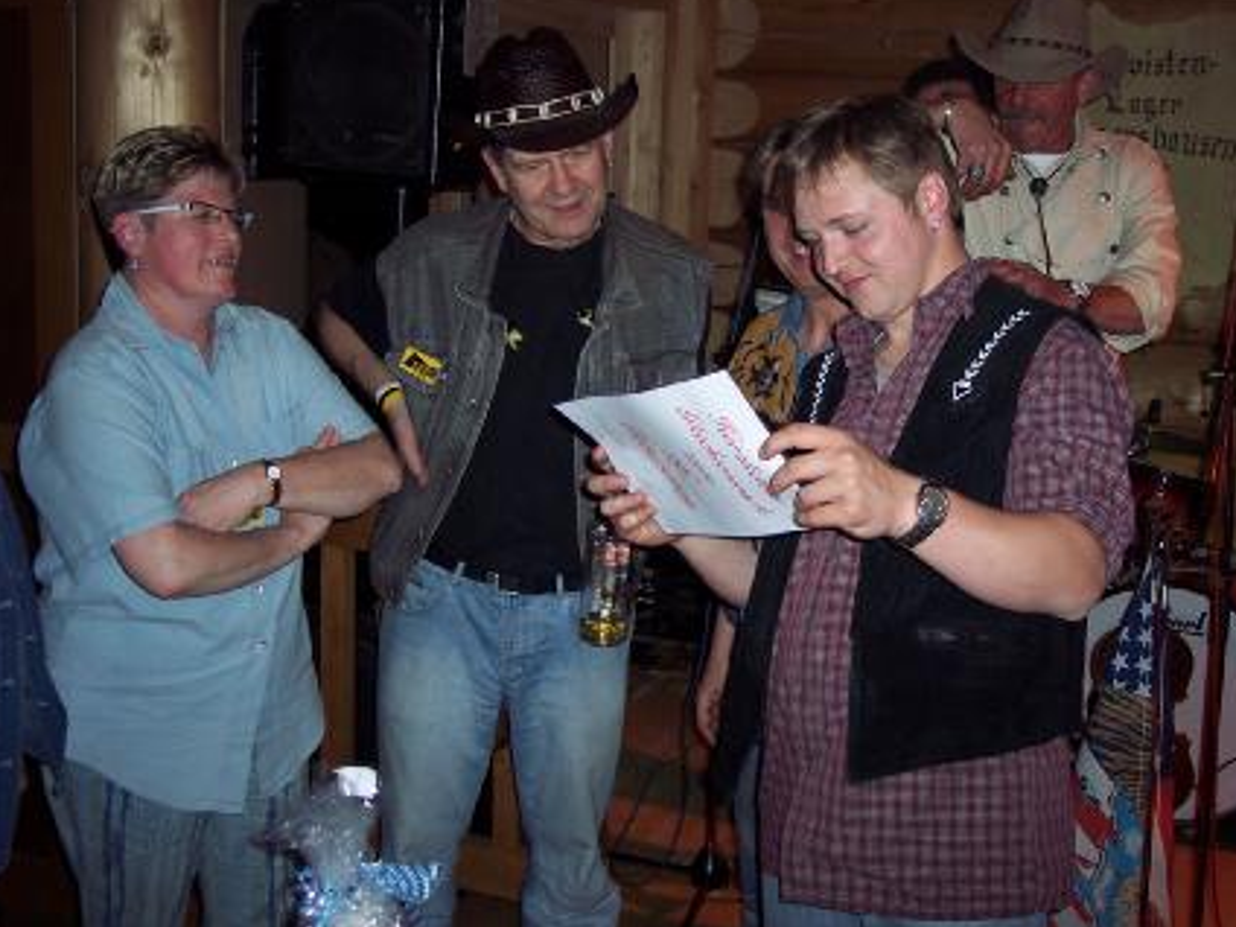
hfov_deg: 41.1
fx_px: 1642
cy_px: 386
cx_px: 714
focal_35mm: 46
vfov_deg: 31.5
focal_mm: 8
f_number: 2.8
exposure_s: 1/60
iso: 100
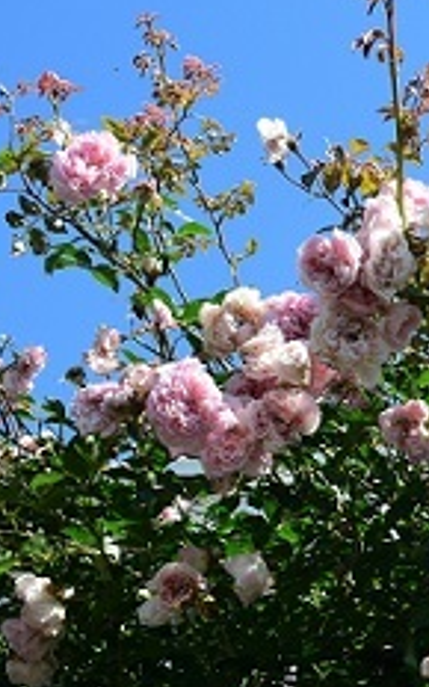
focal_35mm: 115
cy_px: 341
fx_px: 2151
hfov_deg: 10.9
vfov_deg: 18.1
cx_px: 692
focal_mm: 26
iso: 400
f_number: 10
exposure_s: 1/320
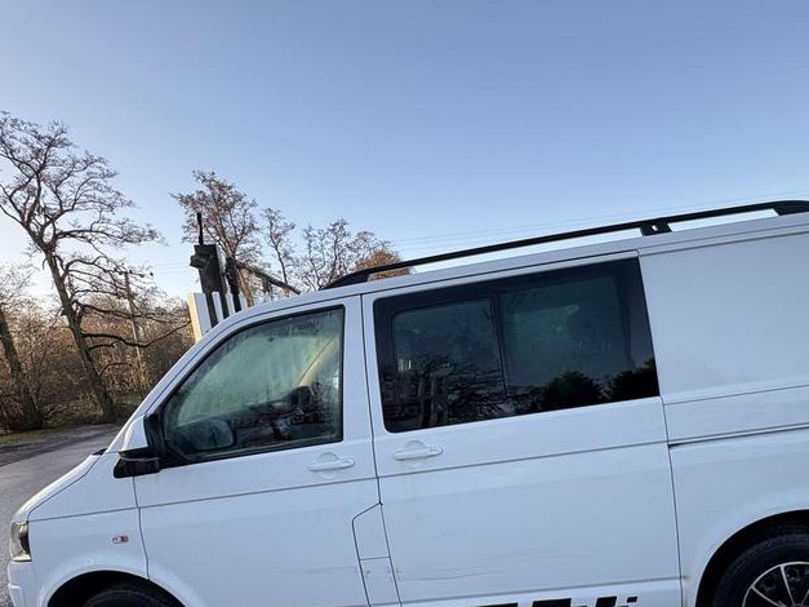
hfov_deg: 80.7
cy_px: 412
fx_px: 467
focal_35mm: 20
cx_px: 488
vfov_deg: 64.0
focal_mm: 2.22
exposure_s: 1/248
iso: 50
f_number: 2.2
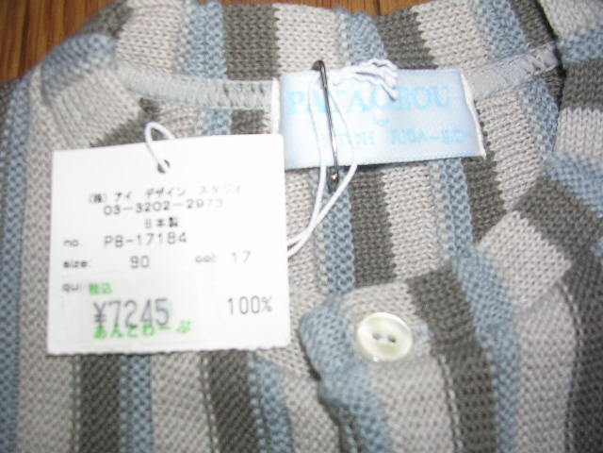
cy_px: 226
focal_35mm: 38
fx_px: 662
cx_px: 302
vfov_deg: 37.7
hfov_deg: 49.0
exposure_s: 1/60.1
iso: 50
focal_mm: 5.8
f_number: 2.8
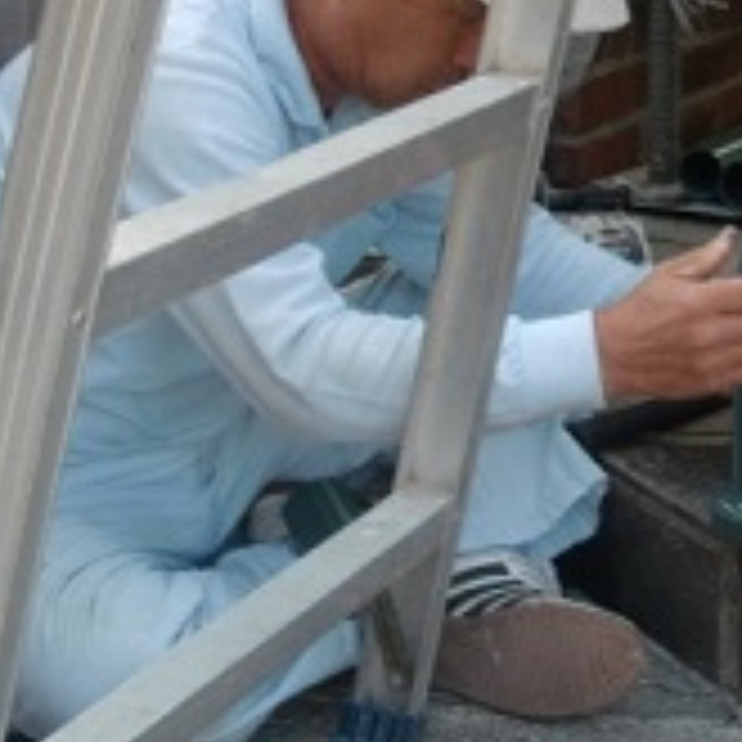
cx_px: 634
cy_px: 274
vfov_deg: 19.1
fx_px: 2207
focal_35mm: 91
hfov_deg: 18.8
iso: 64
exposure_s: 1/60
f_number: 3.9
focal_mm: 6.66
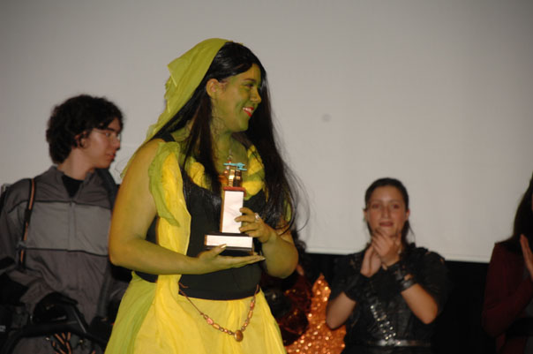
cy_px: 177
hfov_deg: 10.2
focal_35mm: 202
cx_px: 266
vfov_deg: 6.8
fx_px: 2994
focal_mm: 135
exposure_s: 1/40
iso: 400
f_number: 5.6
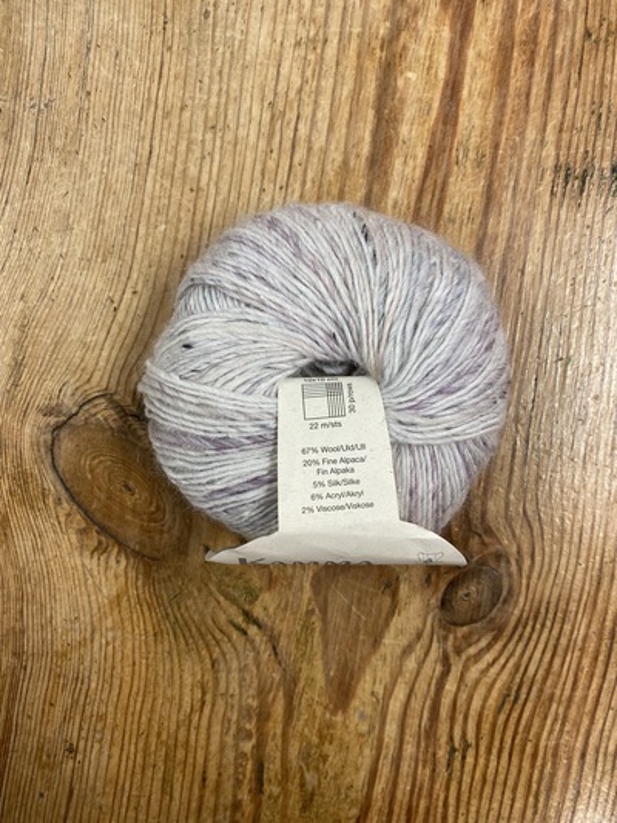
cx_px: 308
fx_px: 618
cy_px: 412
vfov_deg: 67.3
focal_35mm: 26
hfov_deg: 53.0
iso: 125
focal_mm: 4.25
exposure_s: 1/100
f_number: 1.8
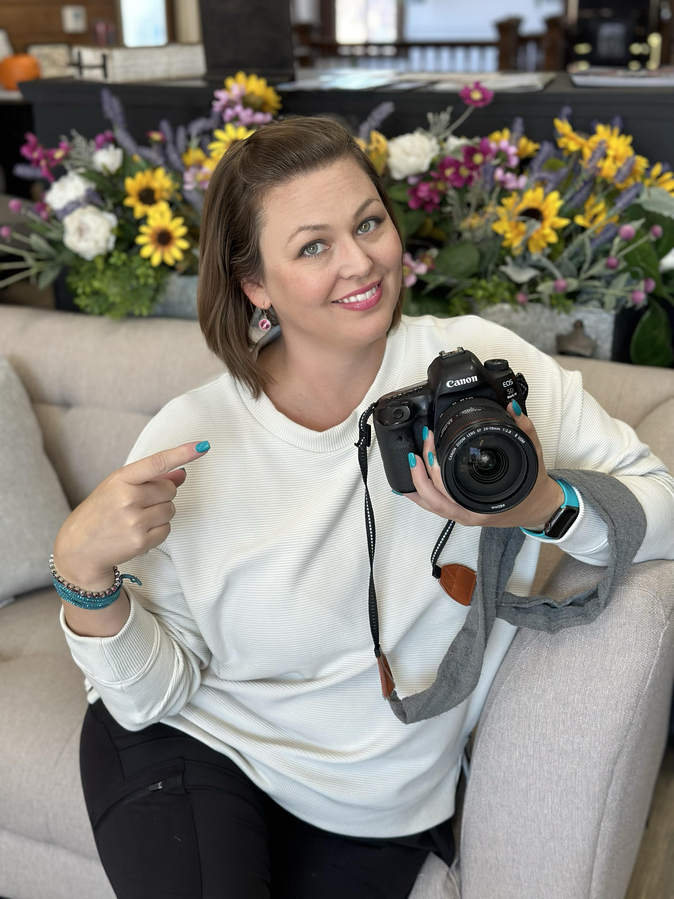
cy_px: 450
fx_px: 1246
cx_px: 337
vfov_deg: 39.7
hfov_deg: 30.3
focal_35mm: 48
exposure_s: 1/120
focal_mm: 6.86
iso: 100
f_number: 1.78
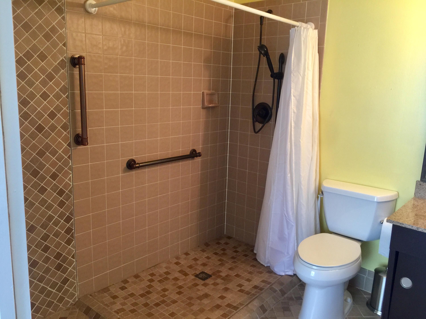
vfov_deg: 48.2
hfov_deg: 61.7
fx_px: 357
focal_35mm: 29
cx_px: 213
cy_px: 160
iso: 64
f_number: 2.2
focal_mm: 4.15
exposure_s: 1/15
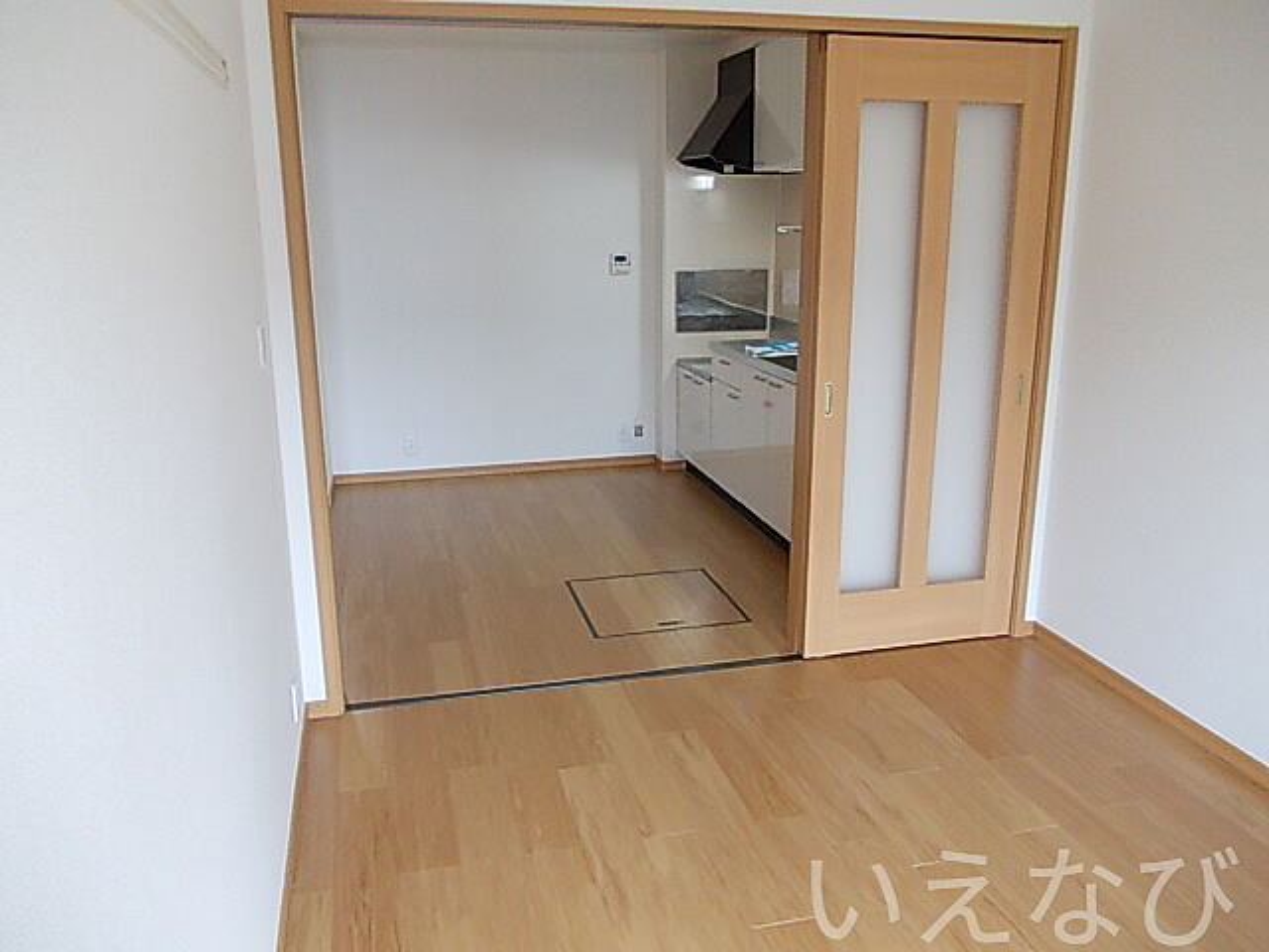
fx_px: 1026
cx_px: 634
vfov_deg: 49.7
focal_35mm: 28
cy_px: 476
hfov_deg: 63.4
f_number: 2.7
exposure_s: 1/20
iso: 200
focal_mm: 4
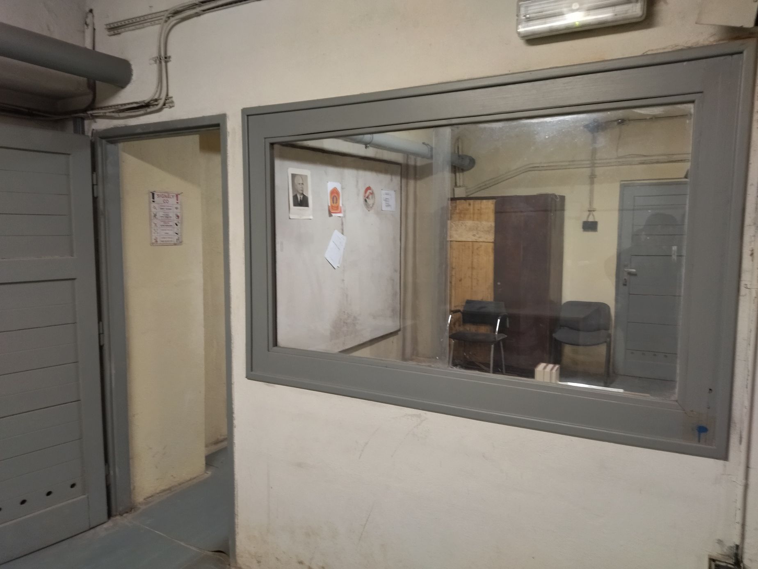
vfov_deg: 51.4
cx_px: 379
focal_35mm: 27
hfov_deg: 65.3
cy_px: 284
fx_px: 591
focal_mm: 4.74
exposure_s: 1/25
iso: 475
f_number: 1.79
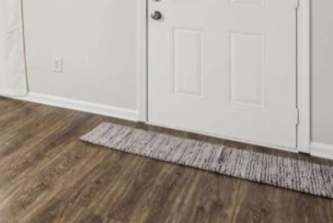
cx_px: -122
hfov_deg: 28.9
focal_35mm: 53
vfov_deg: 23.5
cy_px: -39
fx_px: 491
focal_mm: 16
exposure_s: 1/13
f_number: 5.6
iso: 400
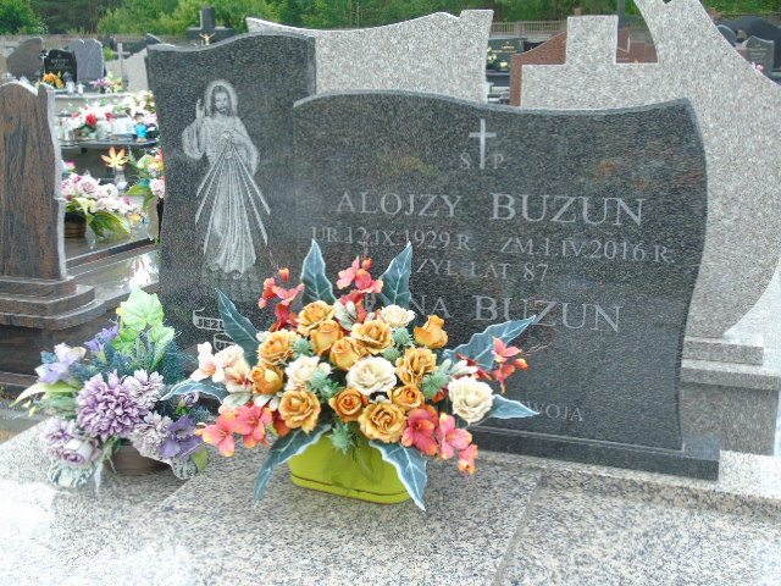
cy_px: 293
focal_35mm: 40
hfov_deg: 46.8
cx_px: 390
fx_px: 902
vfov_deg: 36.0
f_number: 3.9
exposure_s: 1/125
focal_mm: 7.1
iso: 80
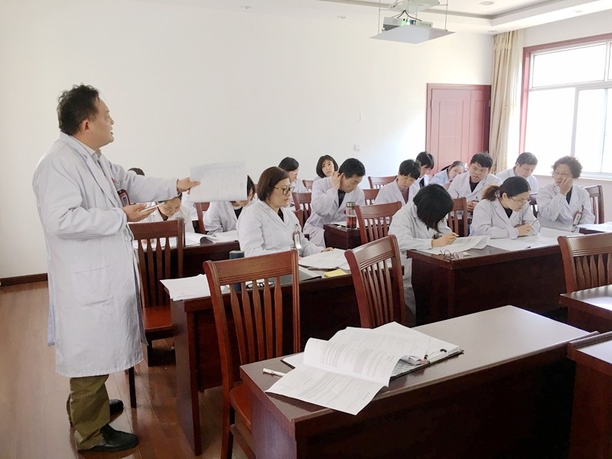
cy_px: 230
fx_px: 513
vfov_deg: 48.2
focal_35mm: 29
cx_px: 306
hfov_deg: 61.7
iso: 40
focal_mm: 4.15
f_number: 2.2
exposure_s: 1/17
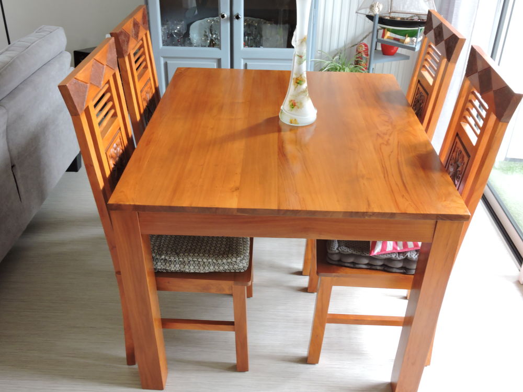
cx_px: 262
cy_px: 196
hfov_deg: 52.6
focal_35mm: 35
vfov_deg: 40.7
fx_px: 529
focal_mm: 6.3
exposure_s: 1/15
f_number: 3.8
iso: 400
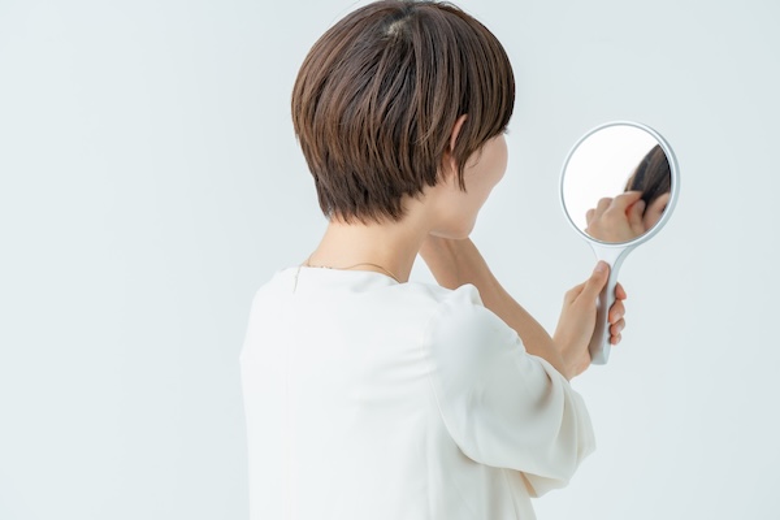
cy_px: 260
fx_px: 2990
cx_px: 390
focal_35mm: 138
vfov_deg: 9.9
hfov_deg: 14.9
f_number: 8
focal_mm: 138
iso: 100
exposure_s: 1/125
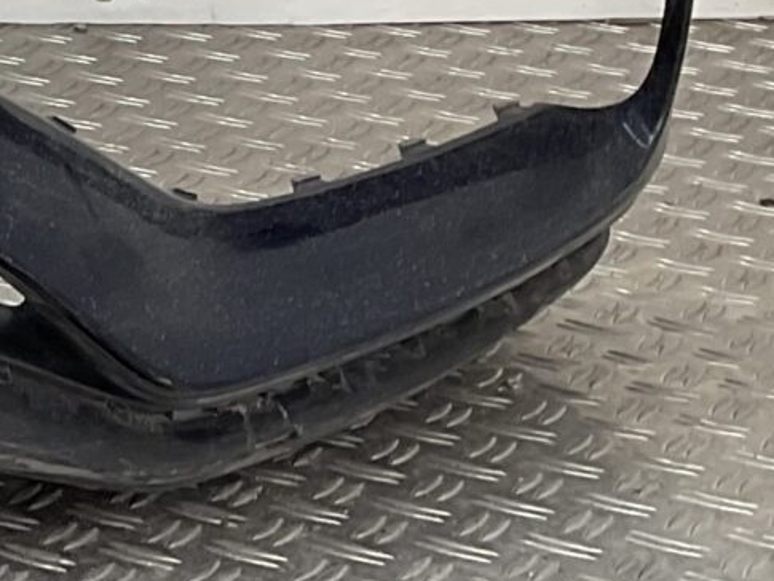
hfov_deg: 10.6
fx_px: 3422
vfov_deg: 9.4
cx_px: -1213
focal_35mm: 153
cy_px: -354
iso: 16
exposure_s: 1/120
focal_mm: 3
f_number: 1.8
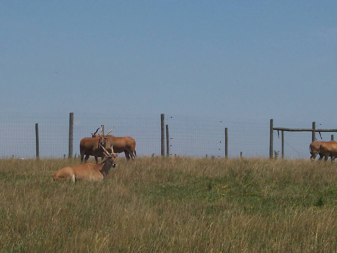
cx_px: 146
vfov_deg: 9.1
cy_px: 159
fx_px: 1587
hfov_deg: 12.1
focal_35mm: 163
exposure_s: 1/350
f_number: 9.5
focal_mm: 16.8
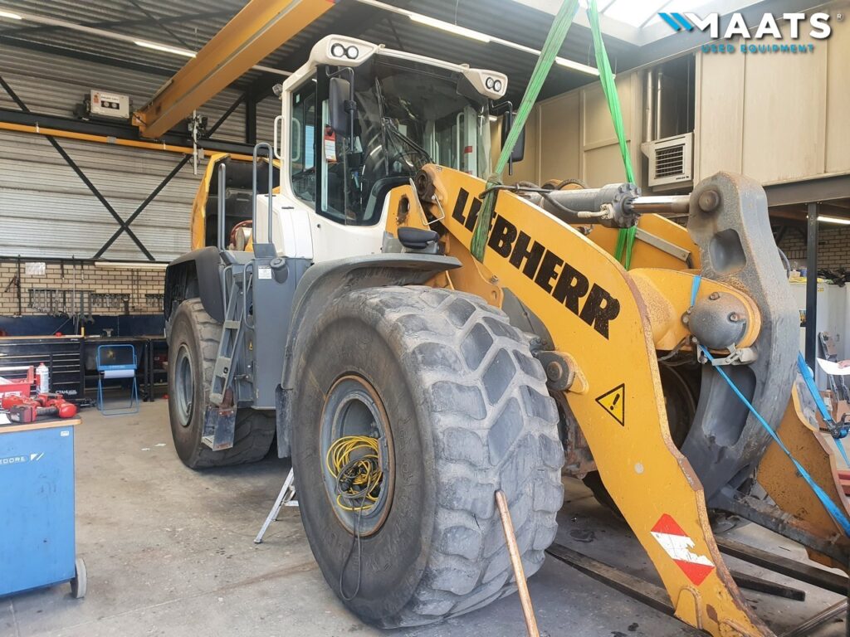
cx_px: 425
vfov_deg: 53.1
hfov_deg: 67.3
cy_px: 318
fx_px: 638
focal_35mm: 26
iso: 100
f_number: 2.4
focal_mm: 4.32
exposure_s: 1/100
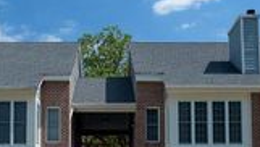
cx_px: 115
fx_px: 538
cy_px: 150
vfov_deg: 15.2
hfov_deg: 27.1
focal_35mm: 78
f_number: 7.1
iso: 500
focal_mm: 24
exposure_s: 1/250
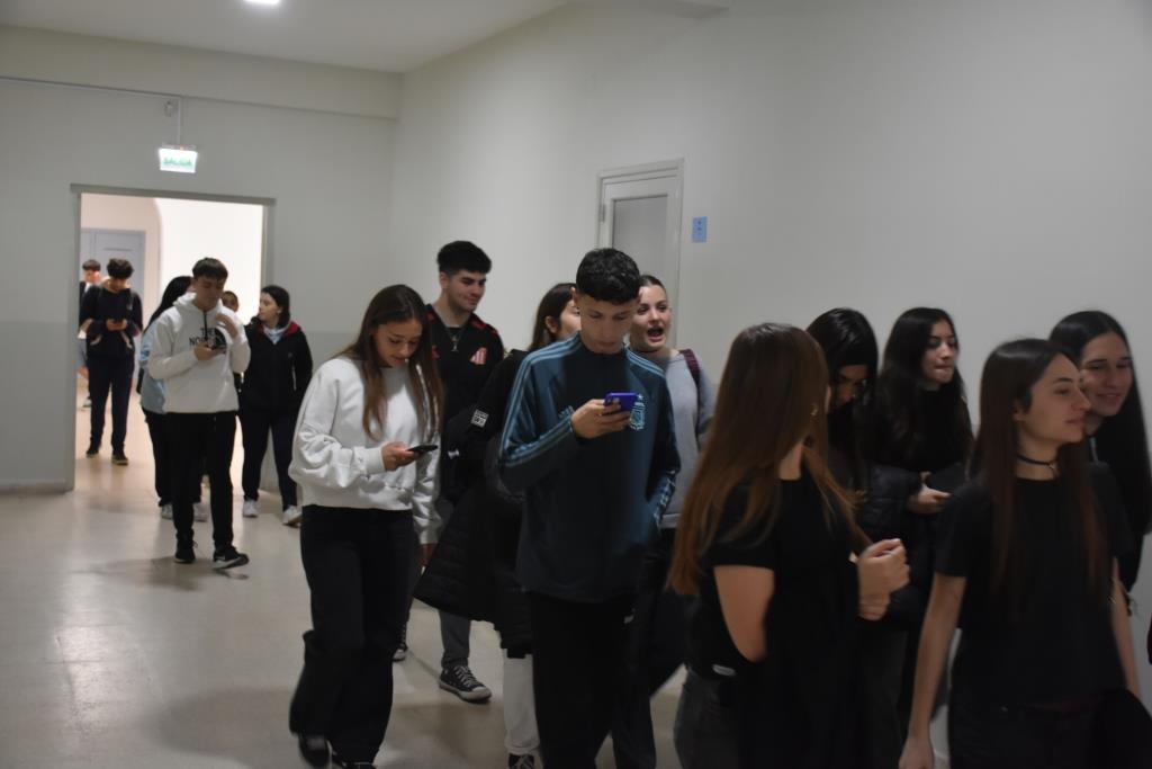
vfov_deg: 33.0
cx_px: 576
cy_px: 384
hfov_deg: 47.9
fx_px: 1296
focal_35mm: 40
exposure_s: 1/60
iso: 1600
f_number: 4
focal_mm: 27
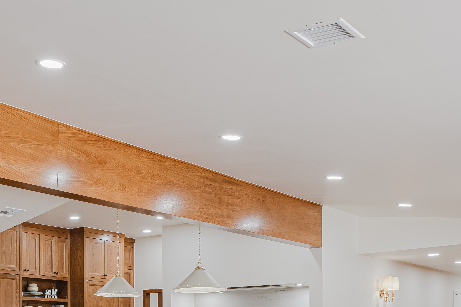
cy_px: 337
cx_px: 41
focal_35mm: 47
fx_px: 602
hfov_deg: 38.8
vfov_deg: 26.4
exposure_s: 1/30
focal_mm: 16
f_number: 8
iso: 200
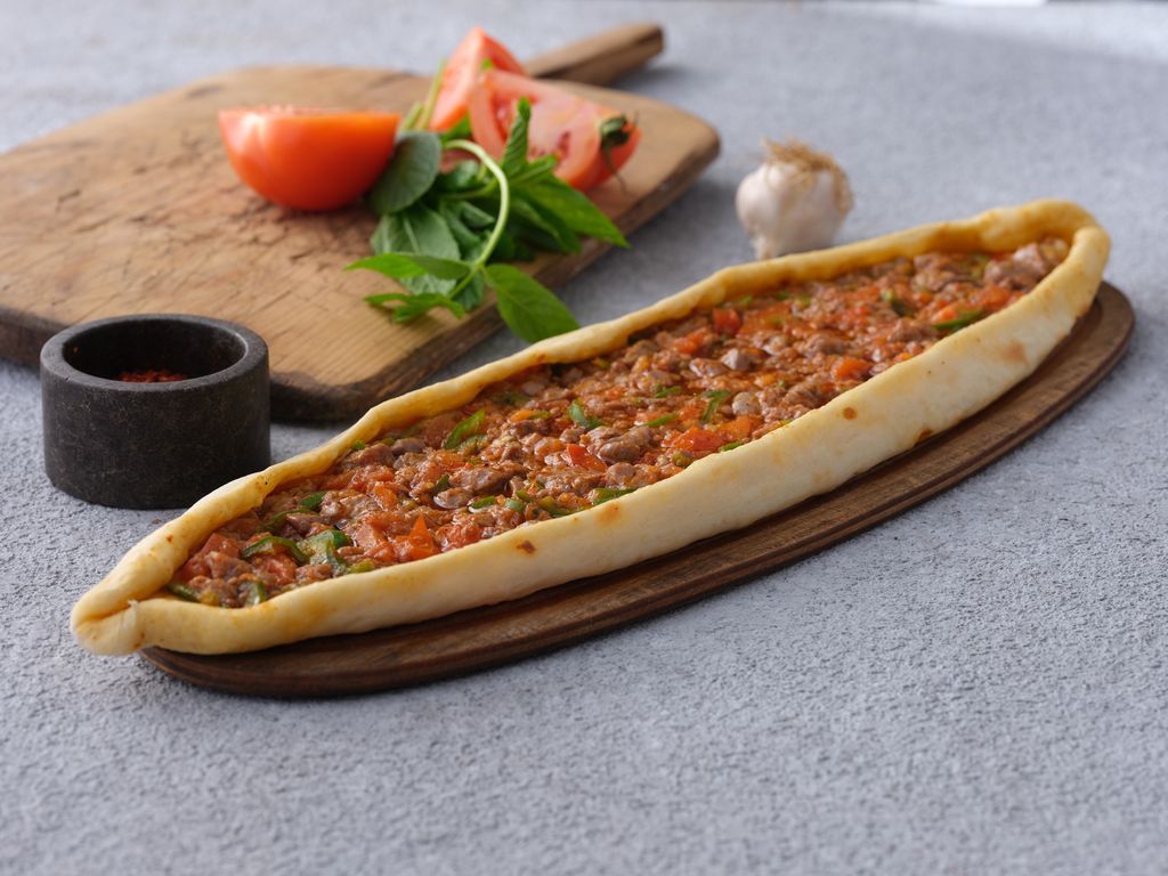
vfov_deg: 15.6
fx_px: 3205
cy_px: 438
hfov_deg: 20.7
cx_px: 584
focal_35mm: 95
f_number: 10
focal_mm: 120
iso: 400
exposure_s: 1/100
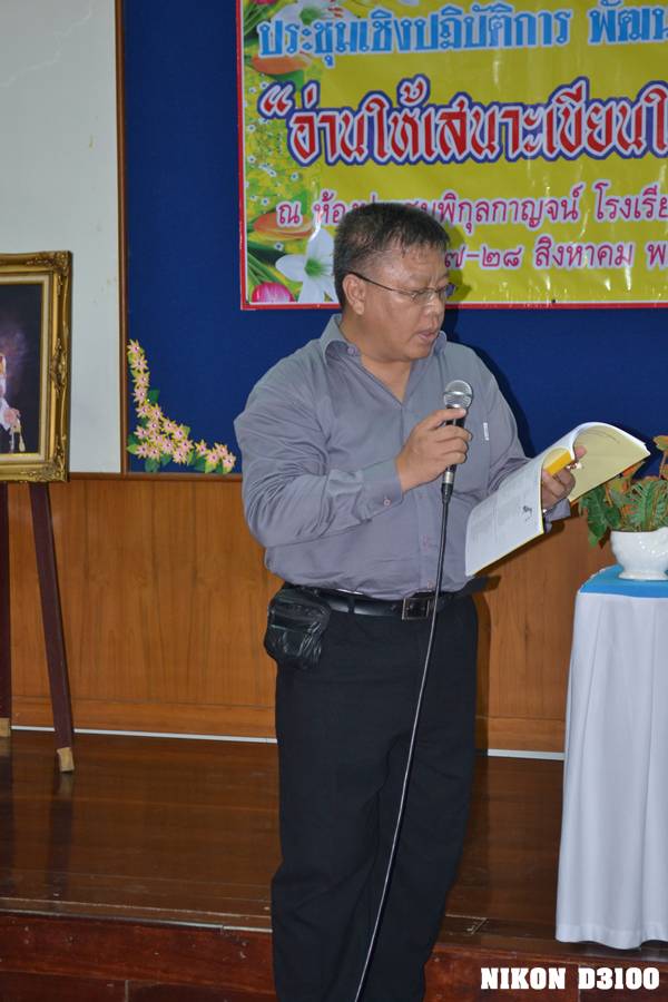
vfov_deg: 24.6
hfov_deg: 16.6
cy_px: 501
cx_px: 334
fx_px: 2296
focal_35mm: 82
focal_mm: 55
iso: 800
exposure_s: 1/60
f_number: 5.6
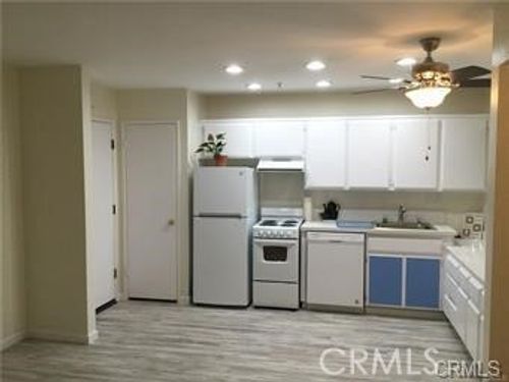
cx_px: 254
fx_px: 456
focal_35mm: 31
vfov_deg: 45.4
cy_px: 191
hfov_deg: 58.4
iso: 25
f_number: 2.4
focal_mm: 3.3
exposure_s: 1/30
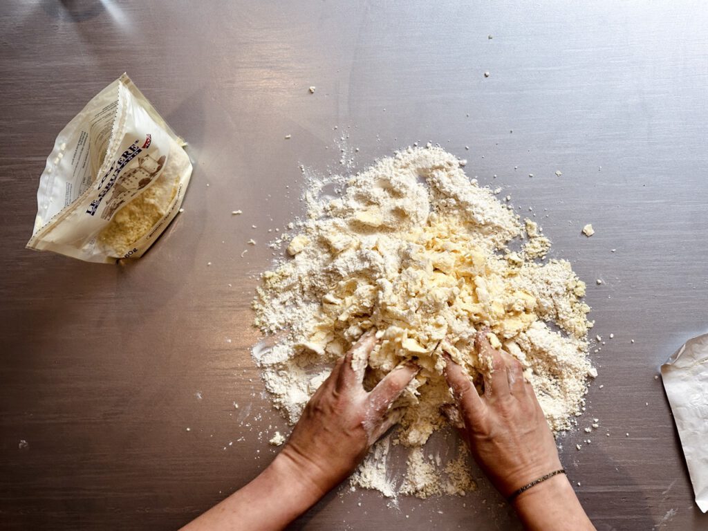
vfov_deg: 30.3
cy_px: 266
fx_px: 982
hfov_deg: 39.7
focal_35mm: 48
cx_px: 354
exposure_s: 1/100
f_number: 1.78
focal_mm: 6.86
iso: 80
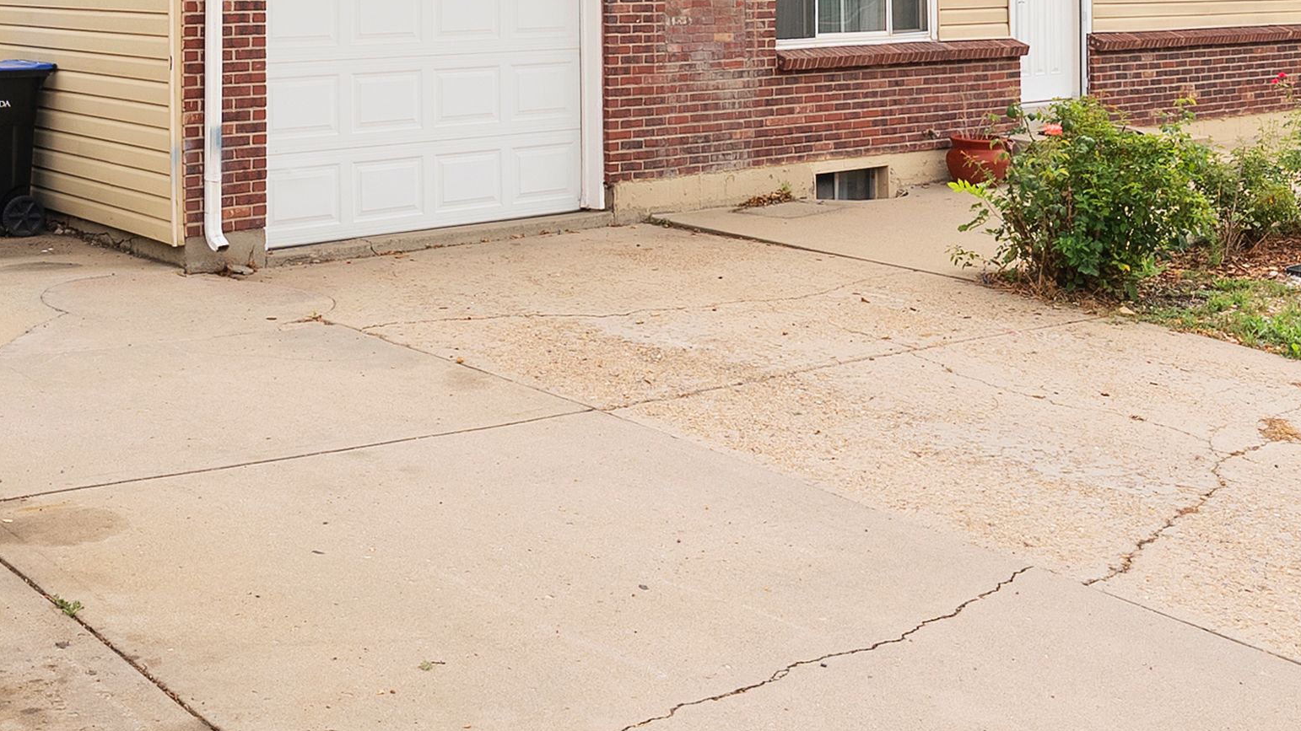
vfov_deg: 23.2
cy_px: -42
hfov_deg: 42.0
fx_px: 1690
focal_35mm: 49
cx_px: 572
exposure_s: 1/60
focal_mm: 17
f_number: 9
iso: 200
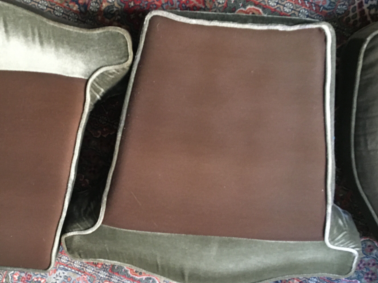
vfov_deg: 32.8
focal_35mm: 44
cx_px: 112
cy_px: 166
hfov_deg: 42.1
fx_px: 480
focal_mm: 4.15
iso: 200
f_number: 2.2
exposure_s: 1/17
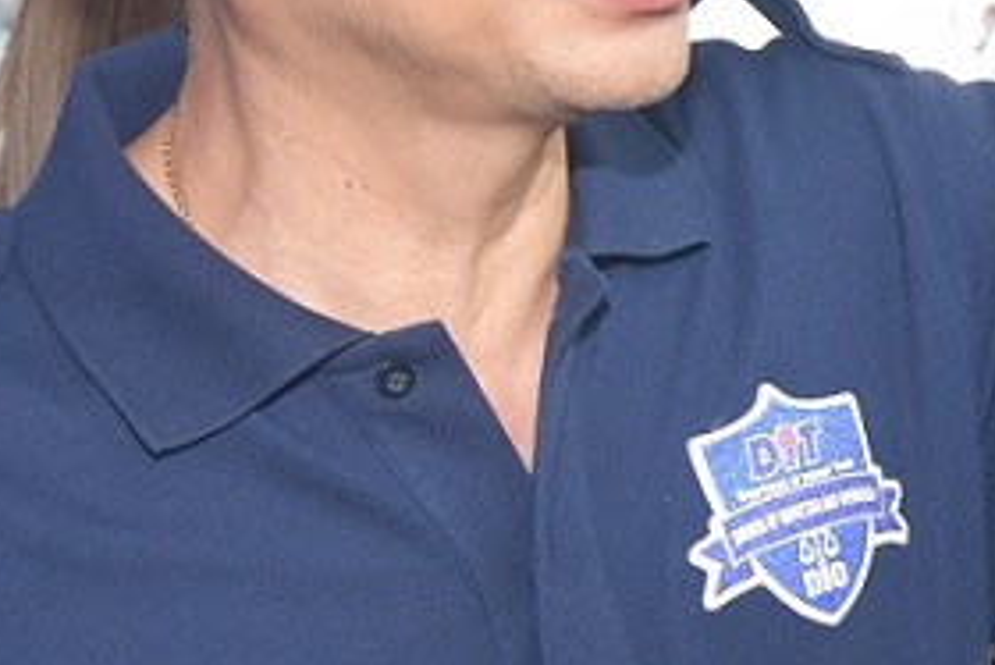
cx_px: 1684
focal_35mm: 155
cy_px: 421
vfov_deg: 8.9
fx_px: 4286
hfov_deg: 12.3
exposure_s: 1/60
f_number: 4
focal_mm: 24
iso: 400
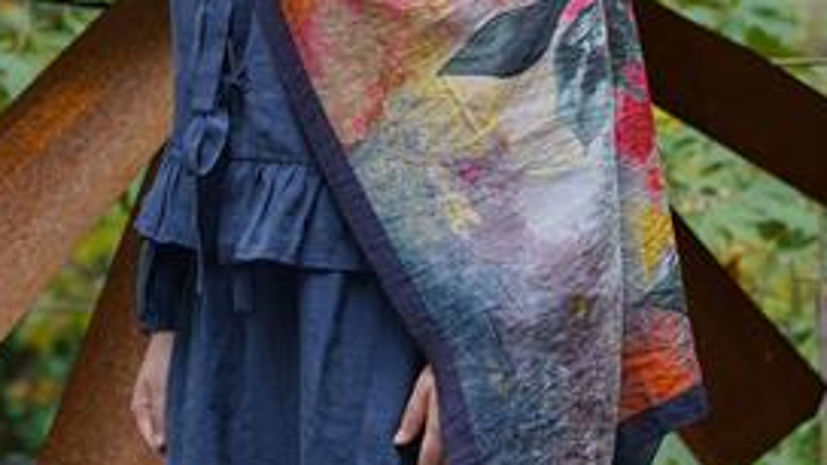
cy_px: -3
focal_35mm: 161
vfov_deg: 7.5
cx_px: 386
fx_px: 3531
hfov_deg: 13.4
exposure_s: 1/100
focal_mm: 90
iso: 400
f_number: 5.6
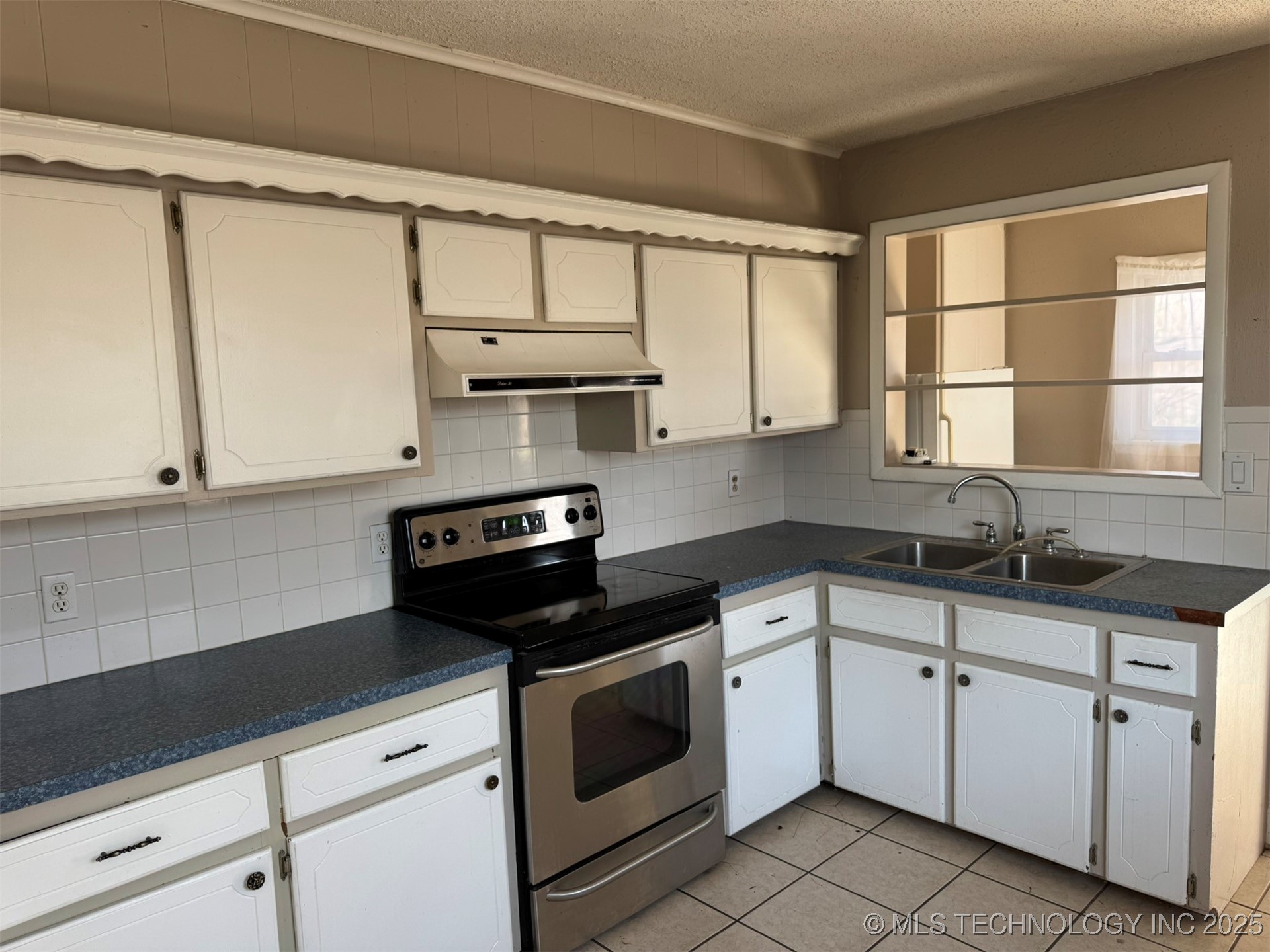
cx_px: 635
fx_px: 881
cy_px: 476
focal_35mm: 24
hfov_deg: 71.6
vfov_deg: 56.8
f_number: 1.78
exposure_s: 1/121
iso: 64
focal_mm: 6.76
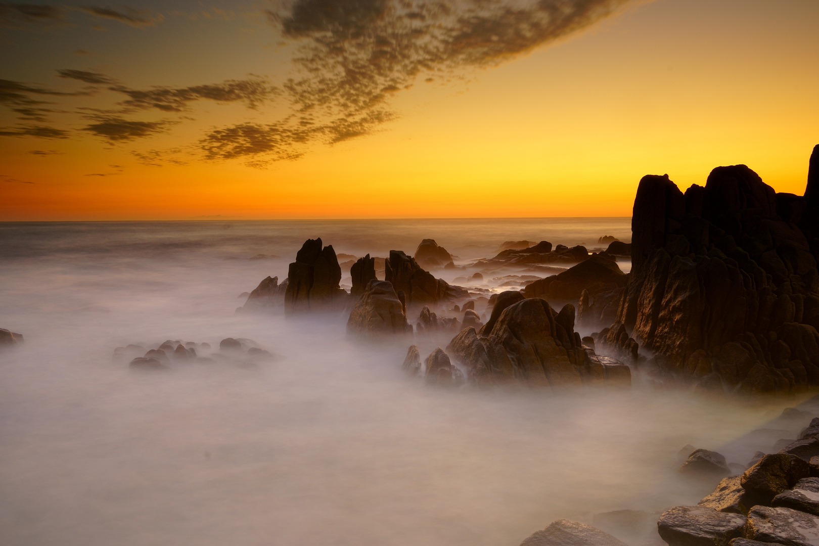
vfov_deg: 42.3
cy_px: 273
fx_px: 705
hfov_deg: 60.3
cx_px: 410
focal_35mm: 31
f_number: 11
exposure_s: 25
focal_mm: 31
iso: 100
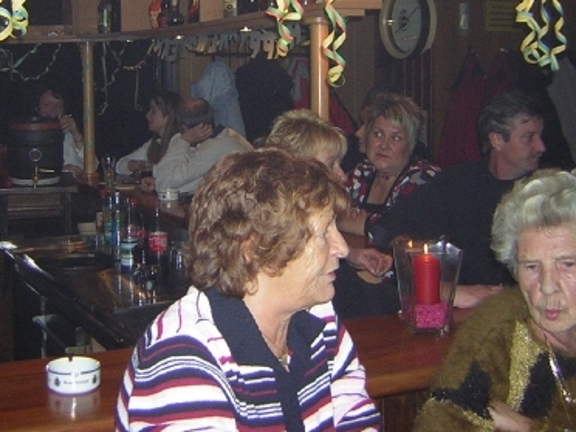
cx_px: 254
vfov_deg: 25.0
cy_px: 119
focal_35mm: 58
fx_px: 965
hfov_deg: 33.2
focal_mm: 4.7
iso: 91
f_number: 2.6
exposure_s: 1/60.1
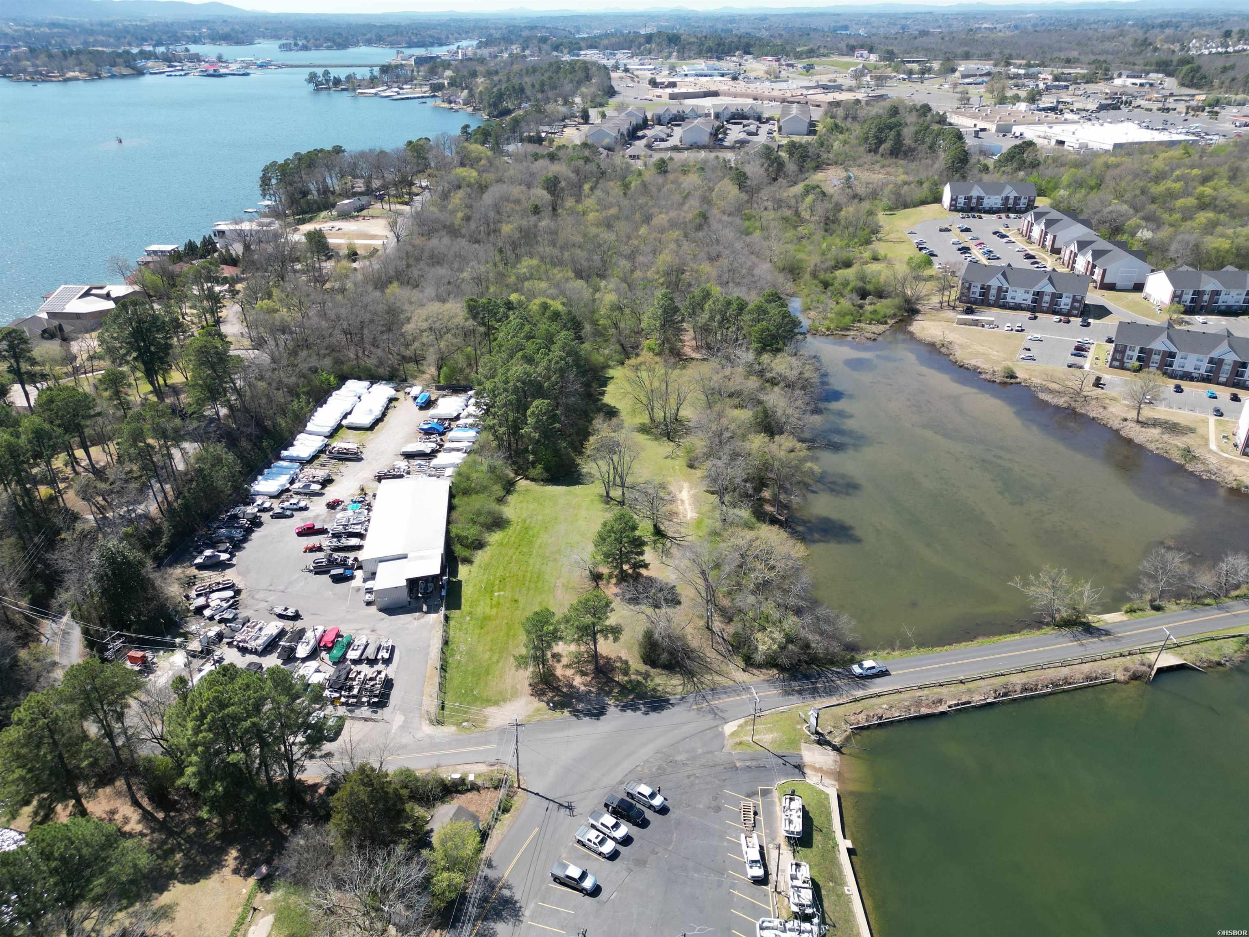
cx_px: 624
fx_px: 866
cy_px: 468
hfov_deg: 71.6
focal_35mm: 24
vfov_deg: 56.8
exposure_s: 1/2000
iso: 200
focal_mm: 6.72
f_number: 1.7
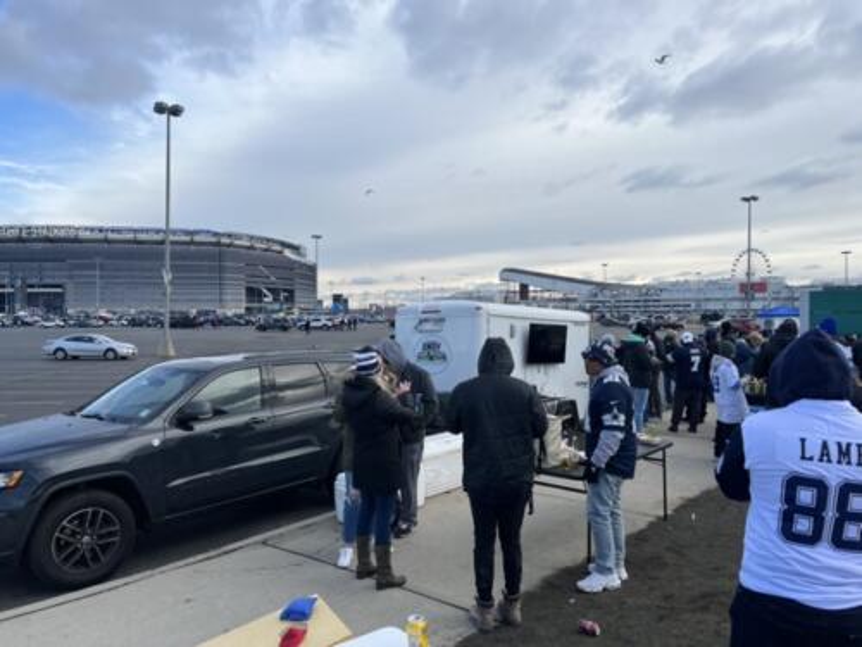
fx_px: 647
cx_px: 431
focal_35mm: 26
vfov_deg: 53.1
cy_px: 324
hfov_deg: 67.3
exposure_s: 1/2513
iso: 50
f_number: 1.5
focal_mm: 5.7
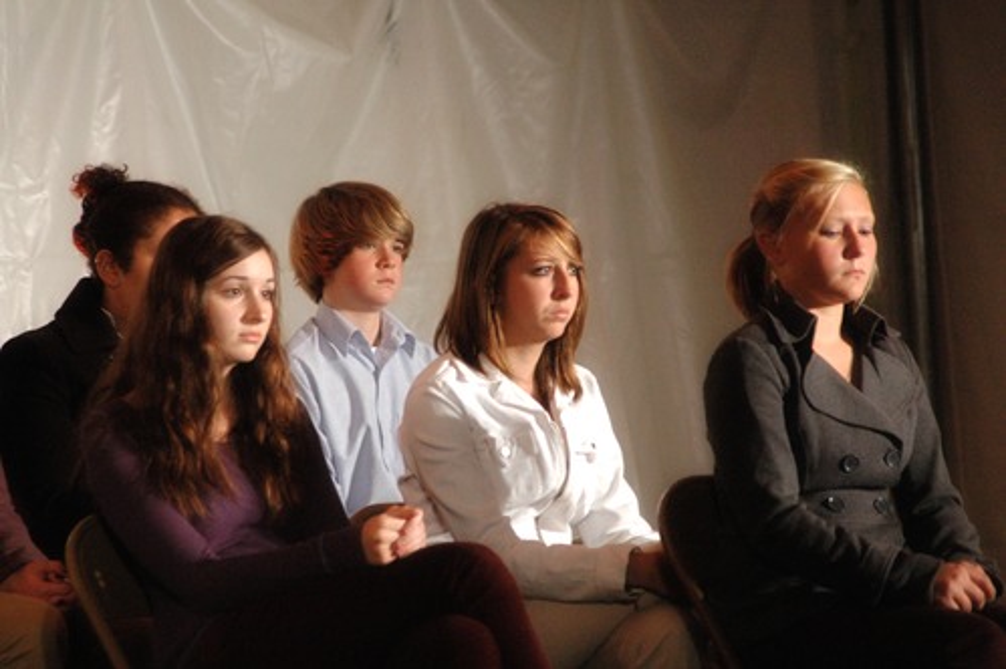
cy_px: 334
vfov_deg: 6.1
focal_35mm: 225
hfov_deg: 9.2
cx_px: 503
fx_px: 6283
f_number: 4.5
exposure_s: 1/60
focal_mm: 150
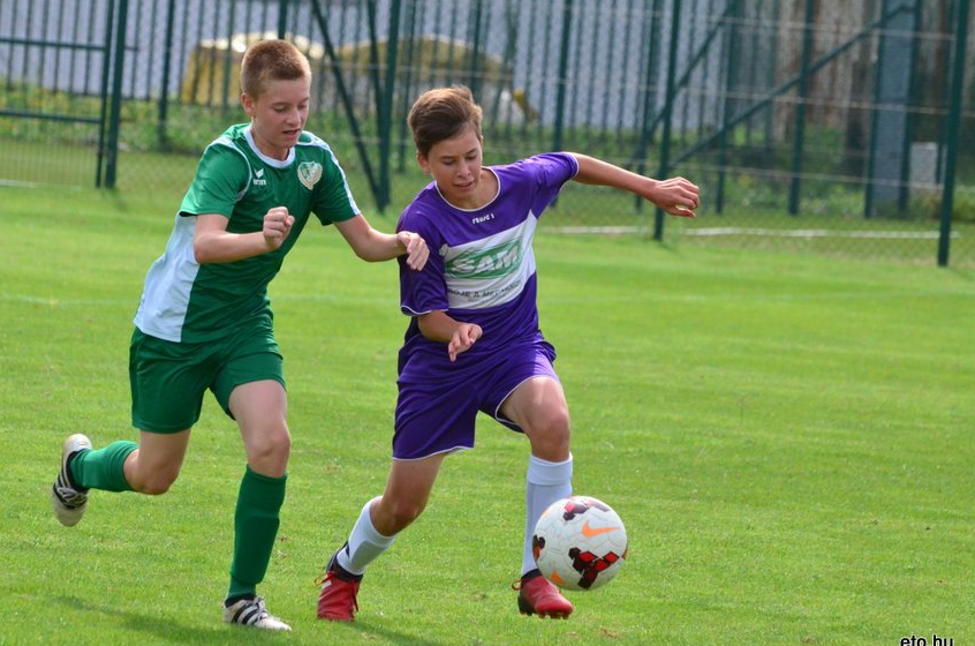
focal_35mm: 351
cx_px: 461
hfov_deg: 5.9
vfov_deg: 3.9
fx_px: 9485
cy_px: 330
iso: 2500
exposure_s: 1/4000
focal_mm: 220
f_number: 8
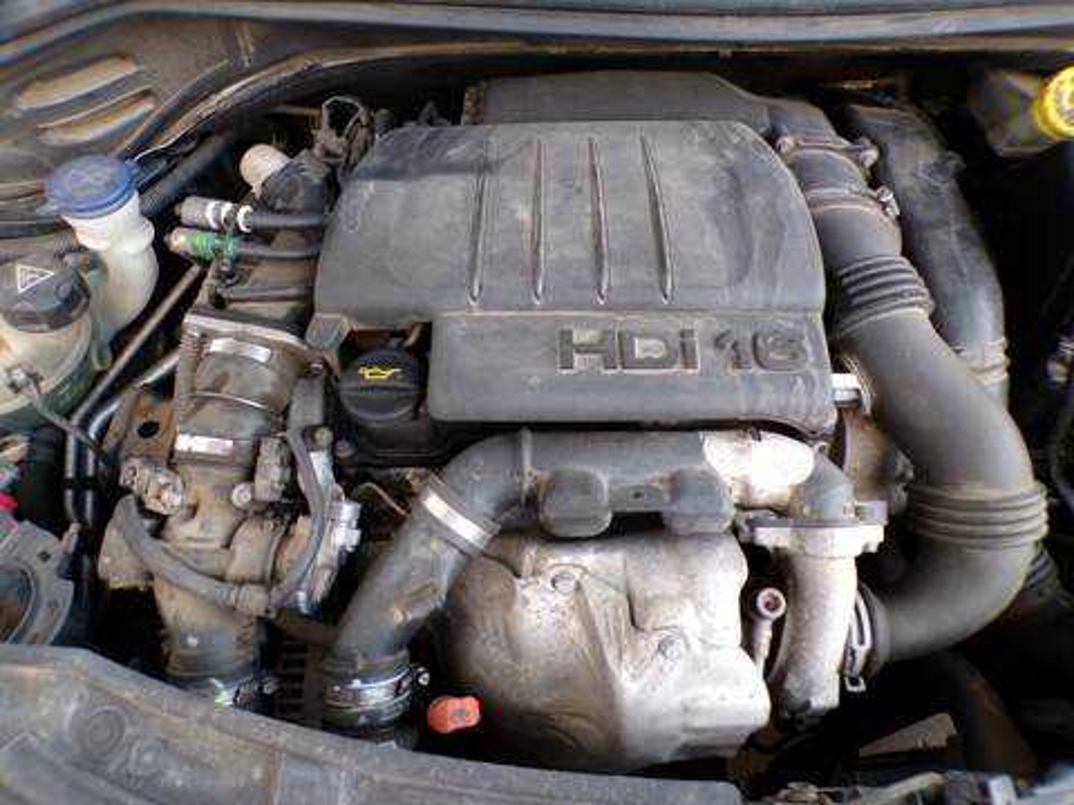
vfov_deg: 56.8
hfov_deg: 71.6
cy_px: 402
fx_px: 745
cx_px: 537
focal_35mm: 24
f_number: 3
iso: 172
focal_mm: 4.3
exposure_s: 1/34
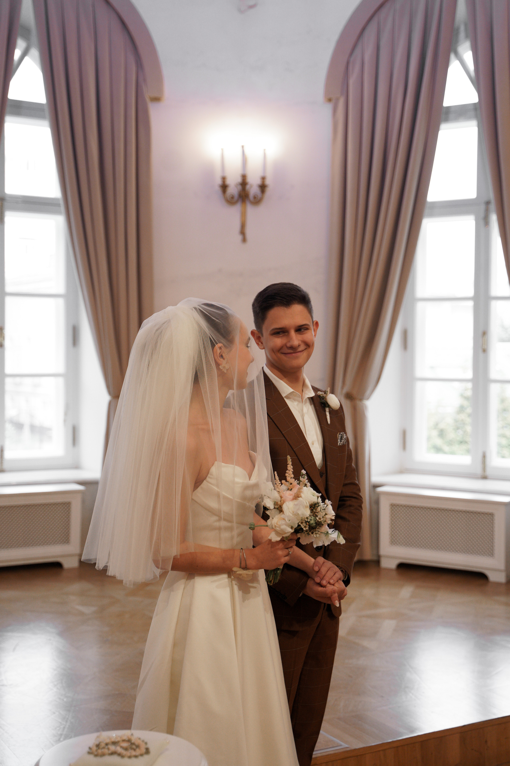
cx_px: 255
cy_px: 383
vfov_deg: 42.7
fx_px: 977
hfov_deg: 29.2
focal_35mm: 46
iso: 1250
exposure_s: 1/800
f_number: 2.8
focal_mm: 46
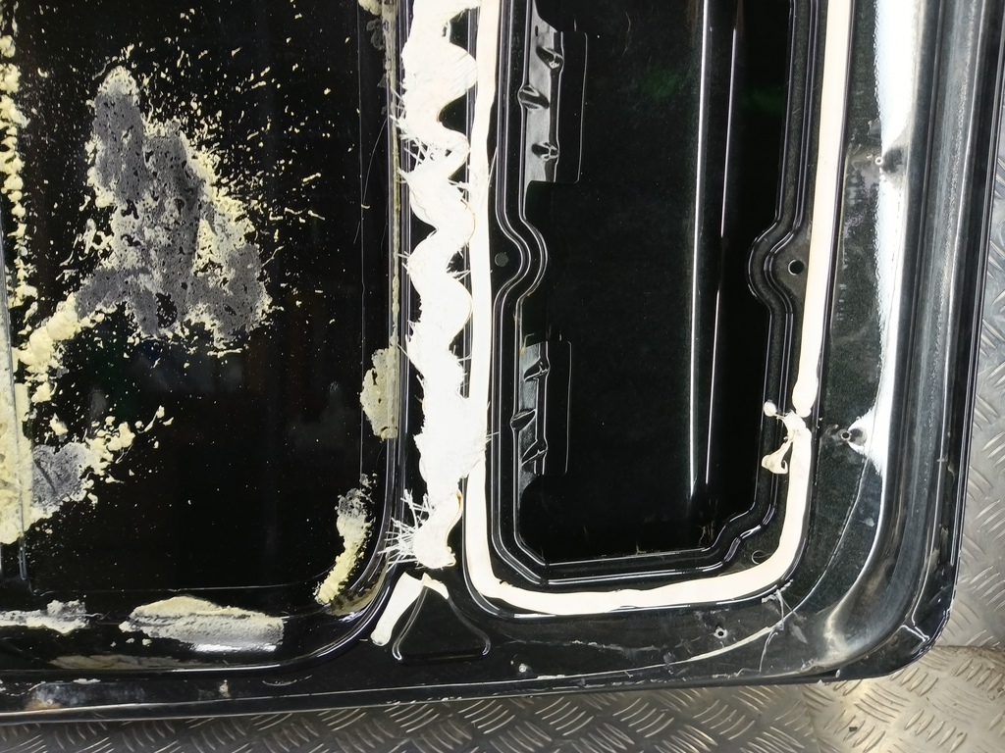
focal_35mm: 23
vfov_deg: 58.9
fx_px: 668
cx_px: 502
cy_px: 376
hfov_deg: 73.9
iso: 177
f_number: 1.6
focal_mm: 4.11
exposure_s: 1/33.3
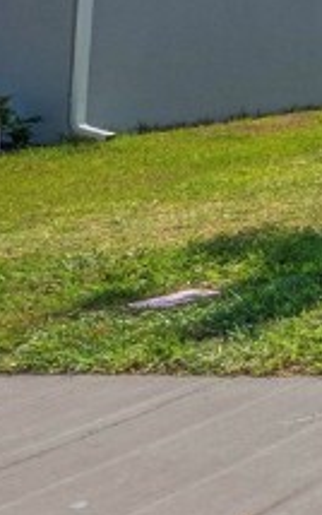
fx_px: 996
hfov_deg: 9.5
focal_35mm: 71
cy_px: -12
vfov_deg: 27.2
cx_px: 1137
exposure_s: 1/250
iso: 250
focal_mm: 7
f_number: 11
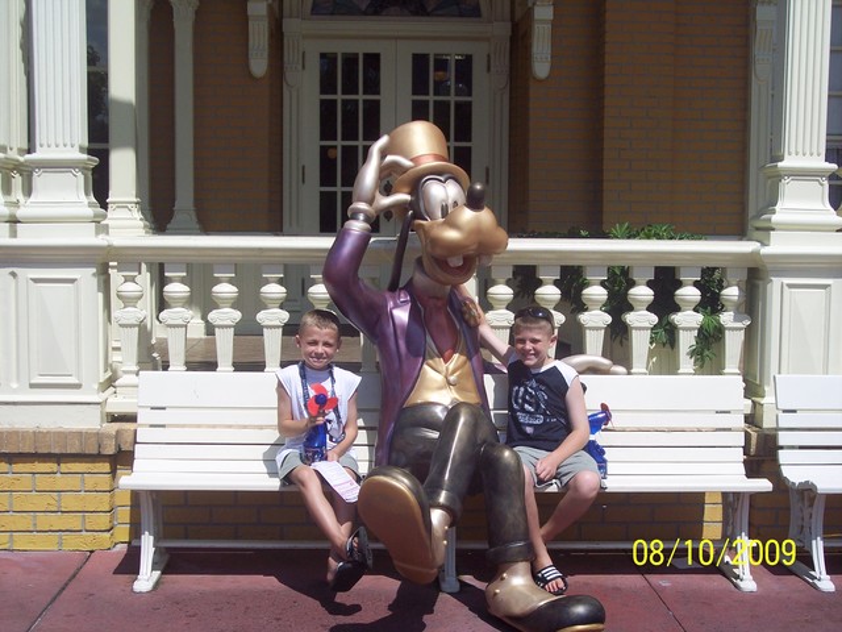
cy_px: 316
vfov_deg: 28.0
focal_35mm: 52
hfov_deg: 36.8
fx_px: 1265
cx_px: 421
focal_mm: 10.7
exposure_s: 1/1000
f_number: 4.8
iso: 100
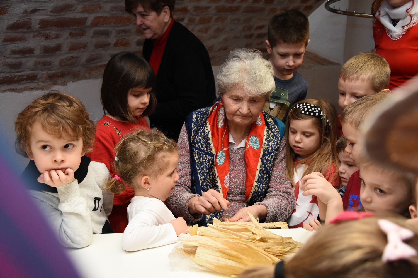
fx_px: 522
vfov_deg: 29.9
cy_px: 139
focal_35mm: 45
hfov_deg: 43.6
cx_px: 209
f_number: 4.5
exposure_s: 1/250
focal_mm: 30
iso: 1100
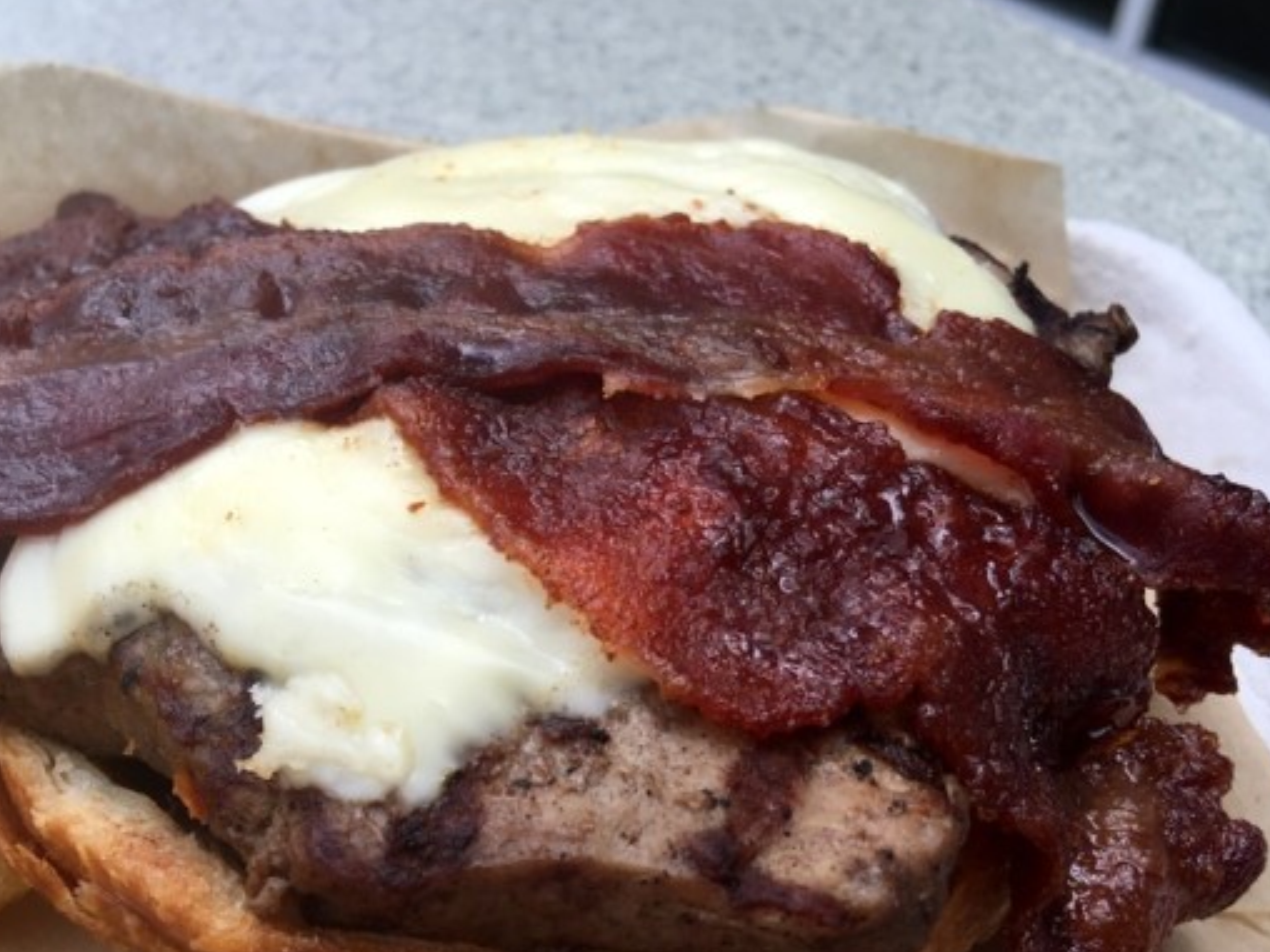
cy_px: 623
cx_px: 578
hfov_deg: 46.7
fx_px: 1468
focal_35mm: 40
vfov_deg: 35.7
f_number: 2.2
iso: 25
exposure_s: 1/545
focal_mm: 4.15
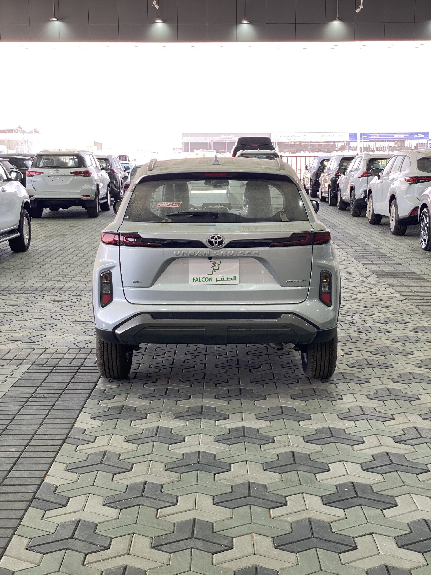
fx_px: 863
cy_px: 288
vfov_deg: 36.8
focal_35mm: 52
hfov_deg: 28.0
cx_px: 216
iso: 50
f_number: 2
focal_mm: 6
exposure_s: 1/122
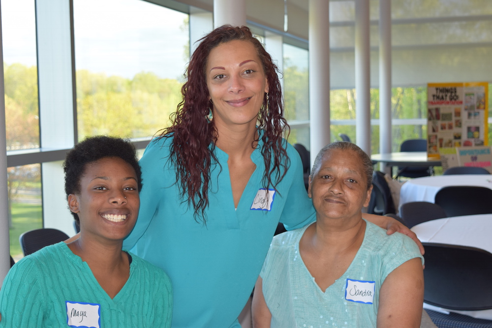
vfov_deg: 21.6
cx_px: 246
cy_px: 164
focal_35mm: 63
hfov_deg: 31.9
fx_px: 861
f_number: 5.6
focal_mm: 42
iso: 360
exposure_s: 1/125
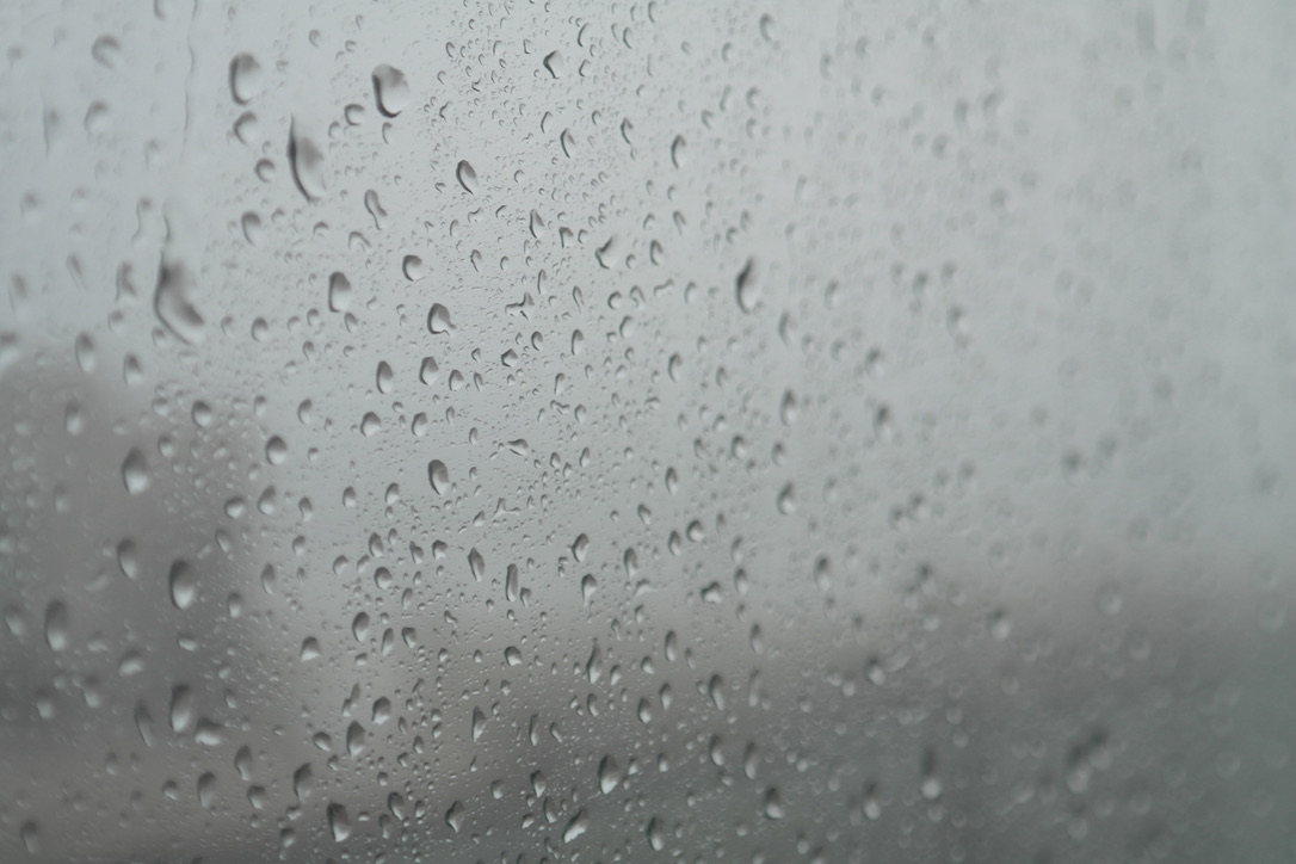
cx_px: 648
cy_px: 432
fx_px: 3024
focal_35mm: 84
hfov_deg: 24.2
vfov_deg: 16.3
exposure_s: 1/160
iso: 400
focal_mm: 55
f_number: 5.6
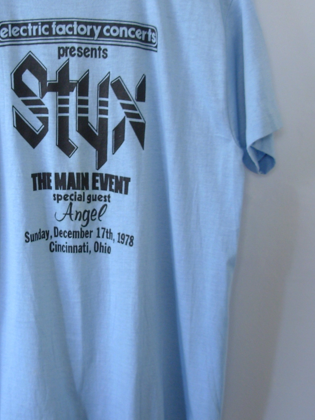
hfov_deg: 25.4
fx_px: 692
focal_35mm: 57
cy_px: 182
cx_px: 84
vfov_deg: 33.7
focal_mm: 6.3
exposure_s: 1/18
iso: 50
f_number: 2.9
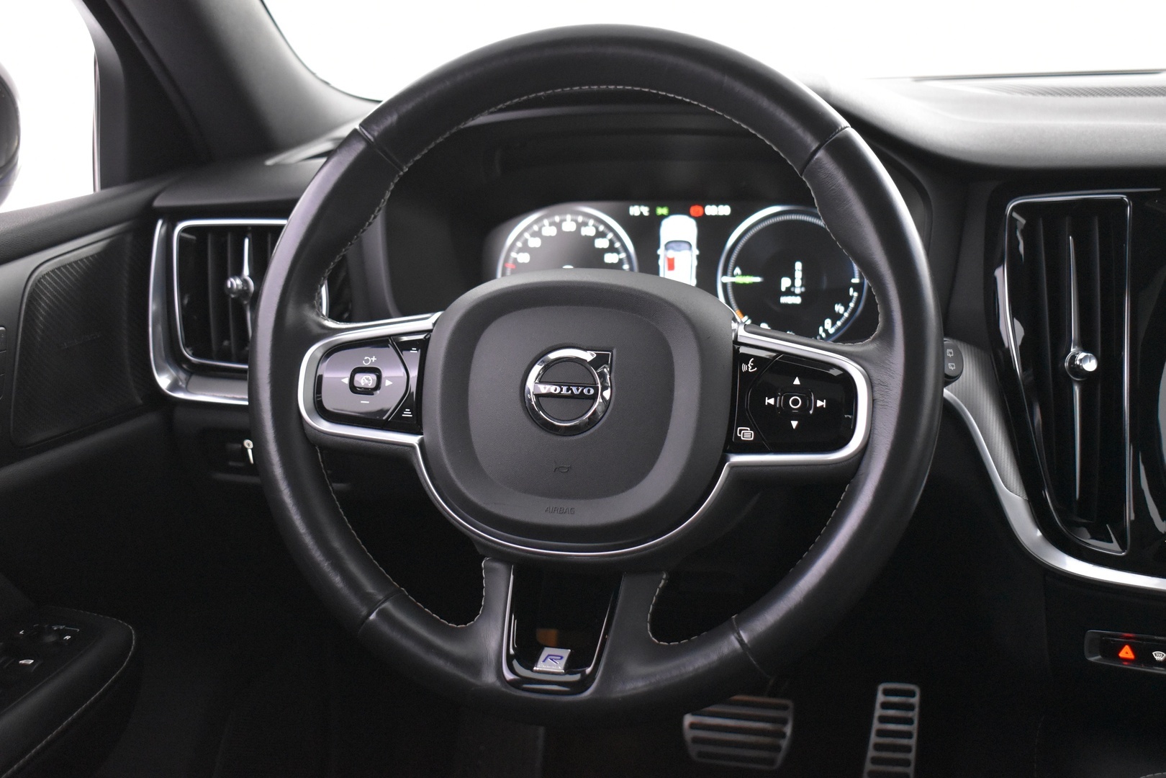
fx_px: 1457
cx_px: 583
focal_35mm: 45
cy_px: 389
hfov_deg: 43.6
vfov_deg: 29.9
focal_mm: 30
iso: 3200
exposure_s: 1/15
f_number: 4.2
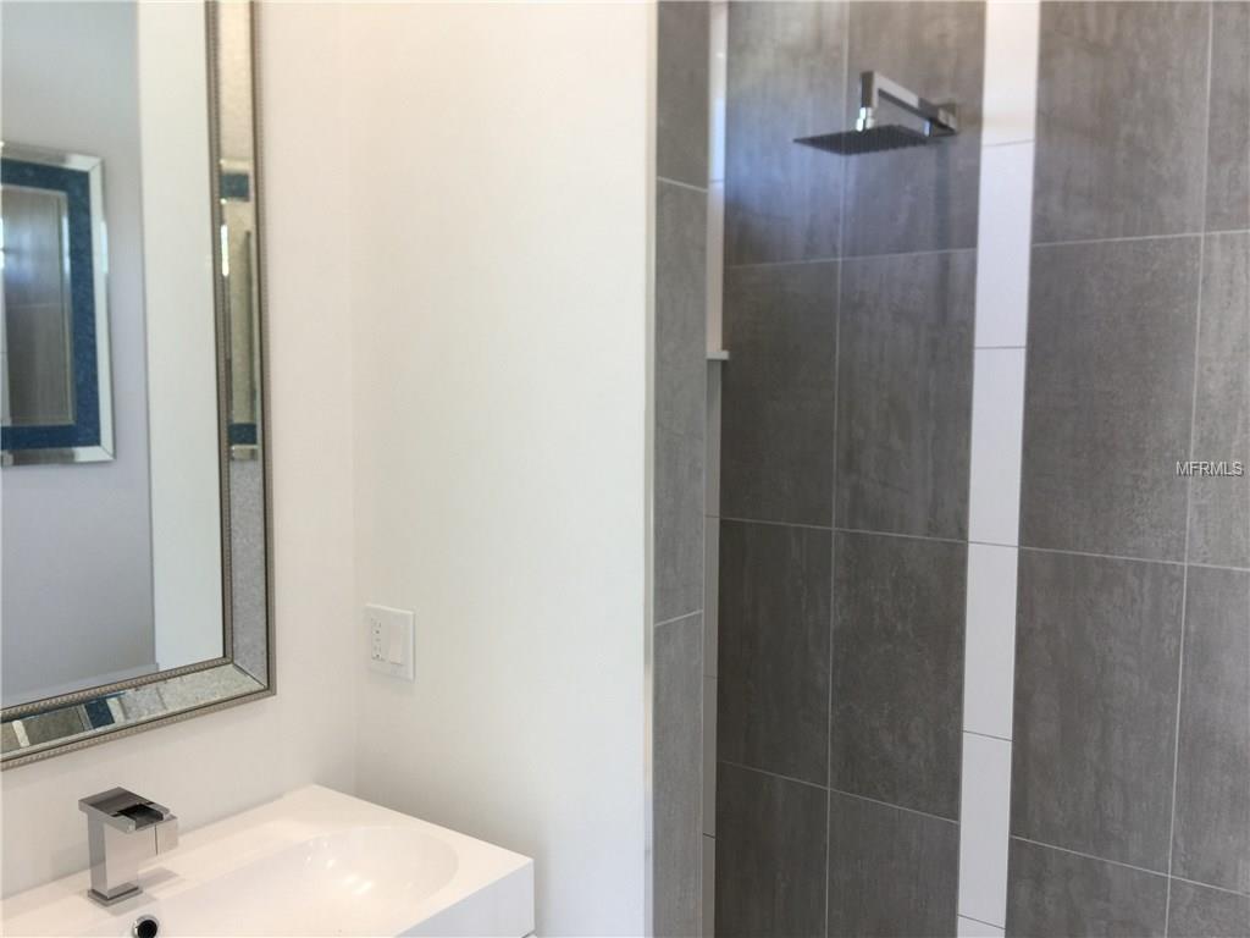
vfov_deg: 48.2
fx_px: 1047
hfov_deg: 61.7
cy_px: 469
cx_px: 625
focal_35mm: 29
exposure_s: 1/40
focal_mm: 4.15
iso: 32
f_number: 2.2
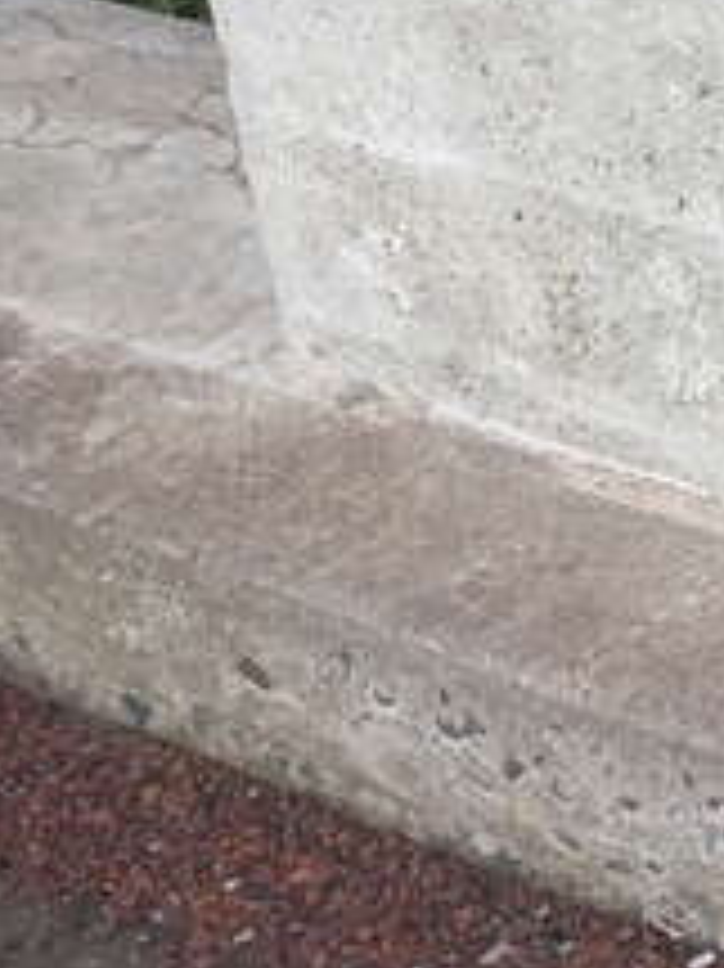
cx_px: 1637
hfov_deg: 11.7
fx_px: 3015
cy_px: 23
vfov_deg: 17.8
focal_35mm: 108
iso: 32
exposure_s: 1/363
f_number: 2.2
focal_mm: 4.15
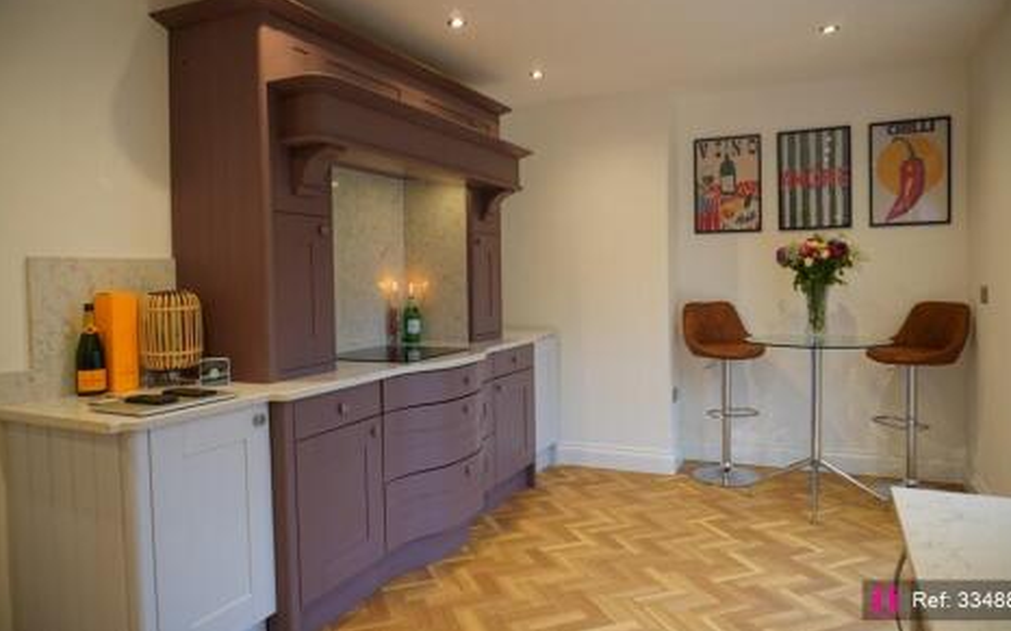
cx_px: 508
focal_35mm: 25
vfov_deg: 49.2
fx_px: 689
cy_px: 296
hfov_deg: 72.6
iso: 250
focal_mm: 16
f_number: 4.5
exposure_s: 1/30
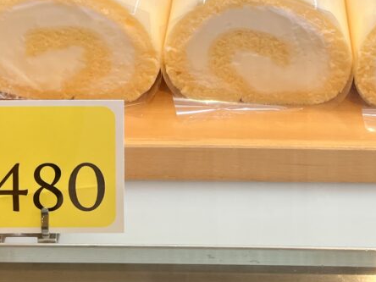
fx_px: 815
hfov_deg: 26.0
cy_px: 74
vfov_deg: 19.5
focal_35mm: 75
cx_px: 216
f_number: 1.6
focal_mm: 5.1
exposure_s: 1/100
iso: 32
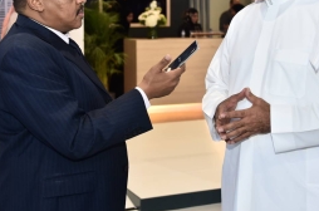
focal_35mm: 71
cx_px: 185
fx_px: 628
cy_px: 48
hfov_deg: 28.5
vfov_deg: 18.9
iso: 1600
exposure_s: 1/125
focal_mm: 45
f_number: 5
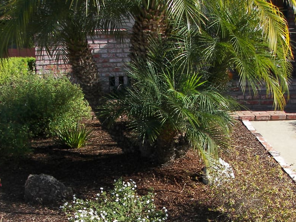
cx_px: 132
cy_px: 166
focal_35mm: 61
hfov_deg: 31.7
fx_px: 522
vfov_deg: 23.8
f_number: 2.8
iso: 50
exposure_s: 1/500
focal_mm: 6
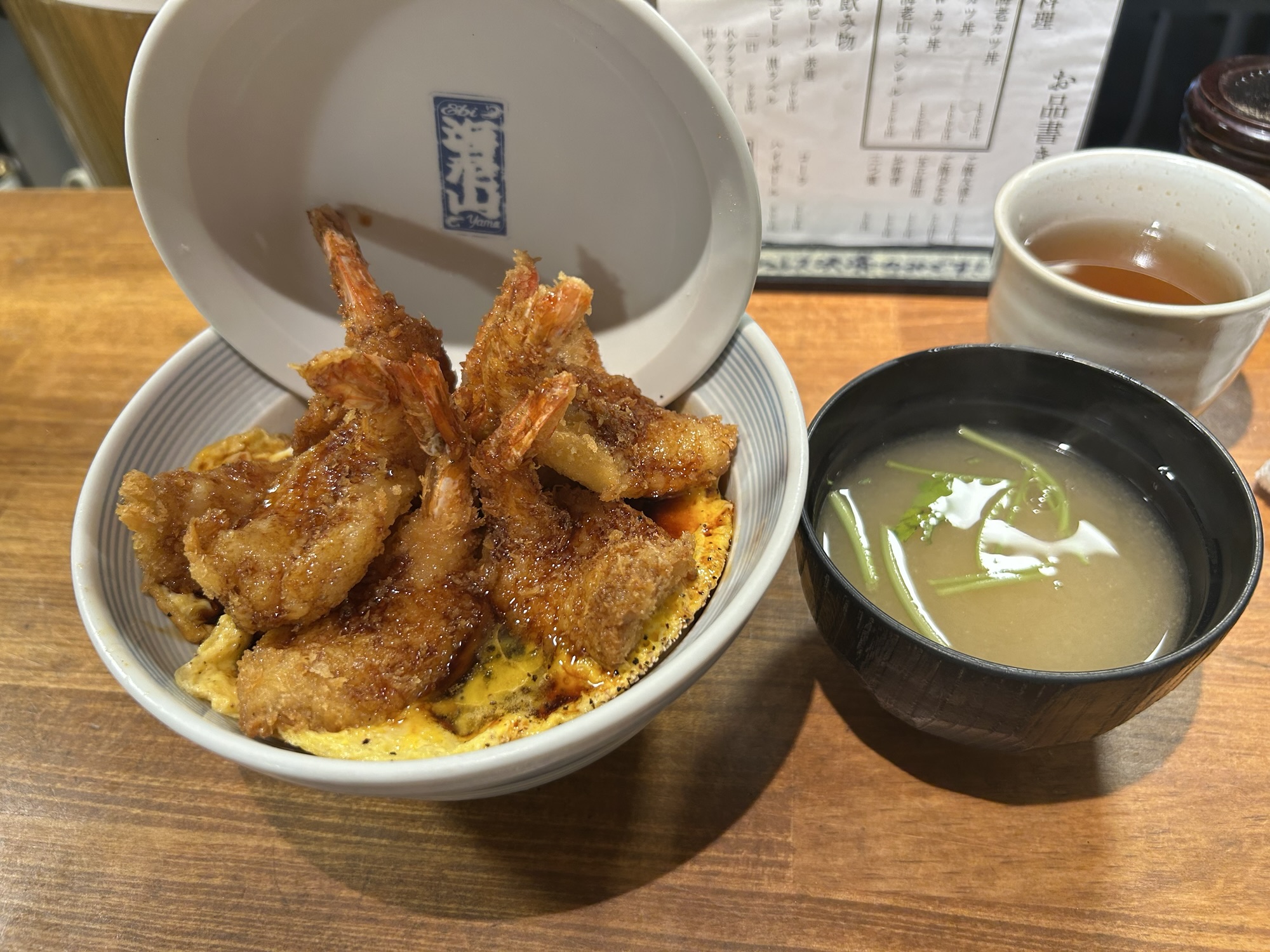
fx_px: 954
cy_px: 476
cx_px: 635
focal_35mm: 26
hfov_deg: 67.3
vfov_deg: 53.1
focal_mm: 5.7
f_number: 1.5
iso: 100
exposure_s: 1/100
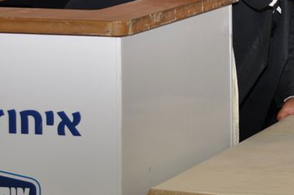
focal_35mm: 205
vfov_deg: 6.6
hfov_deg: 9.9
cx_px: 361
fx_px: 1672
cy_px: -29
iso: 200
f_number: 5.3
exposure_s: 1/40
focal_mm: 50
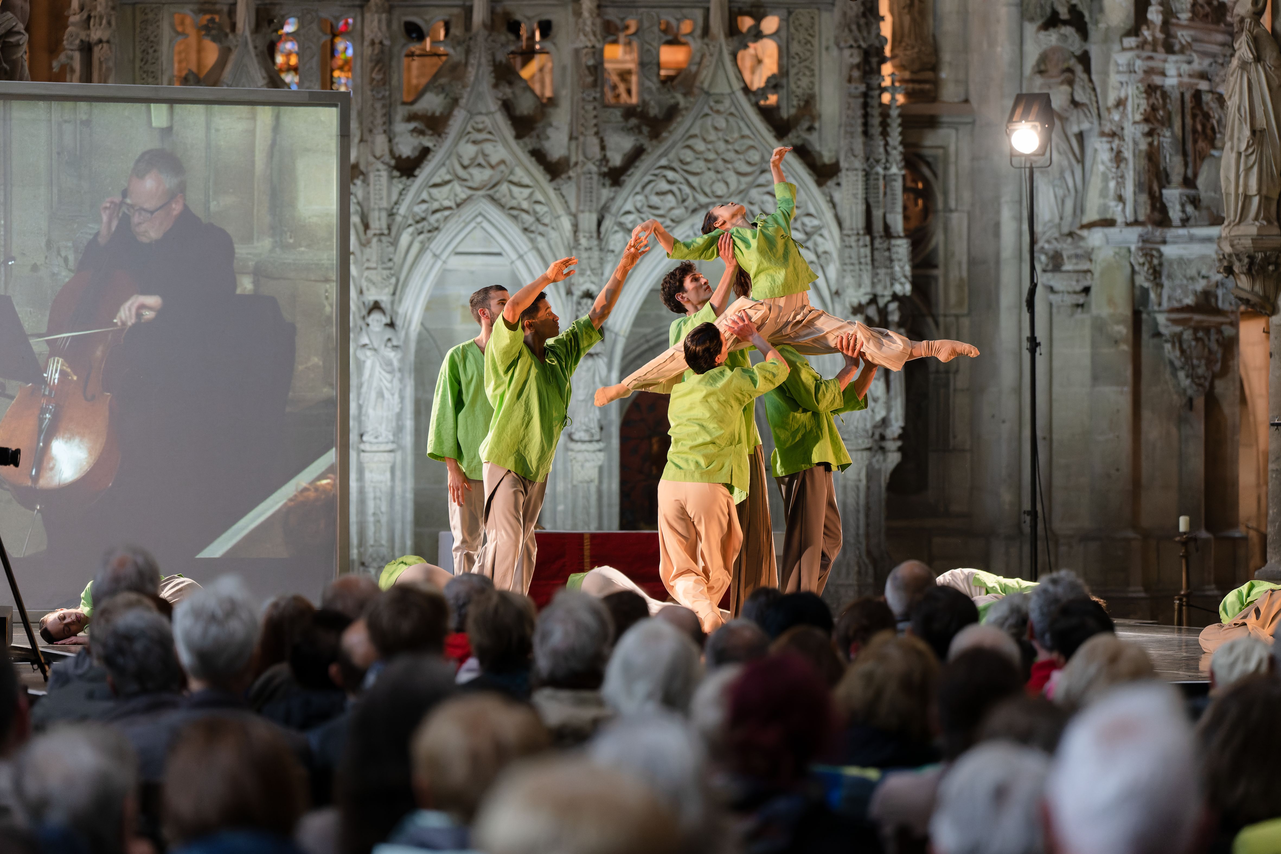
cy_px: 427
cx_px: 640
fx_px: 4661
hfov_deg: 15.6
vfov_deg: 10.5
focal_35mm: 131
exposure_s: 1/160
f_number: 2.8
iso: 3200
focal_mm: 131
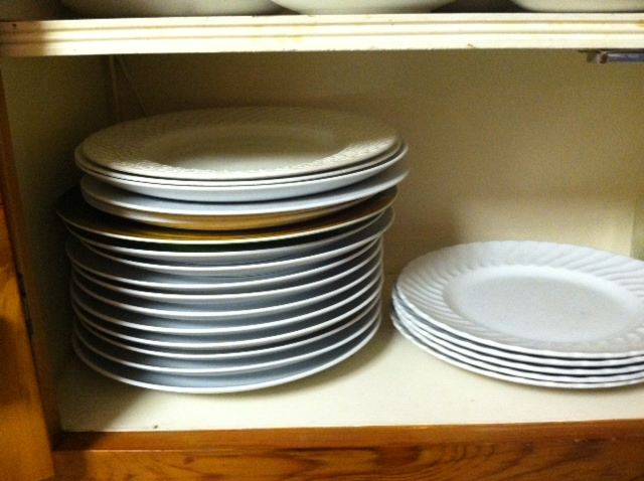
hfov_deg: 52.7
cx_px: 322
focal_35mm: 35
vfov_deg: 40.6
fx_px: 650
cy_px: 240
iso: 500
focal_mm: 3.85
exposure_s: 1/15
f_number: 2.8
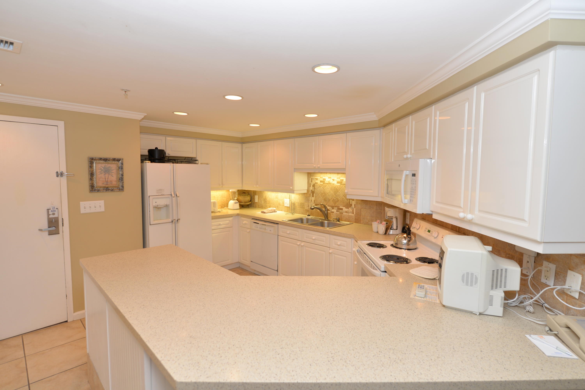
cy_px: 195
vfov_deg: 67.4
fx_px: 292
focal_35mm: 18
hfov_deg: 90.0
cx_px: 292
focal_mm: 18
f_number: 4
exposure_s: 1/60
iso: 200
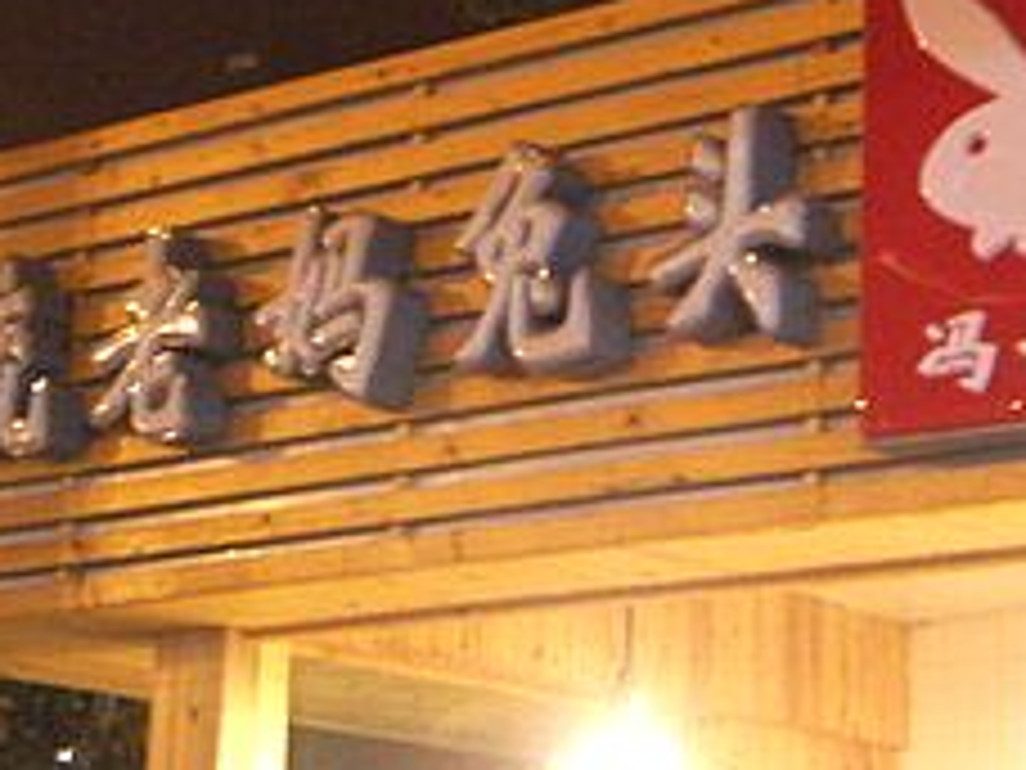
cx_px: 630
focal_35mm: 115
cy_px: 302
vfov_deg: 12.9
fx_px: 3409
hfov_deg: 17.1
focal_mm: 8.3
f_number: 3.2
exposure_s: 1/3
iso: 200
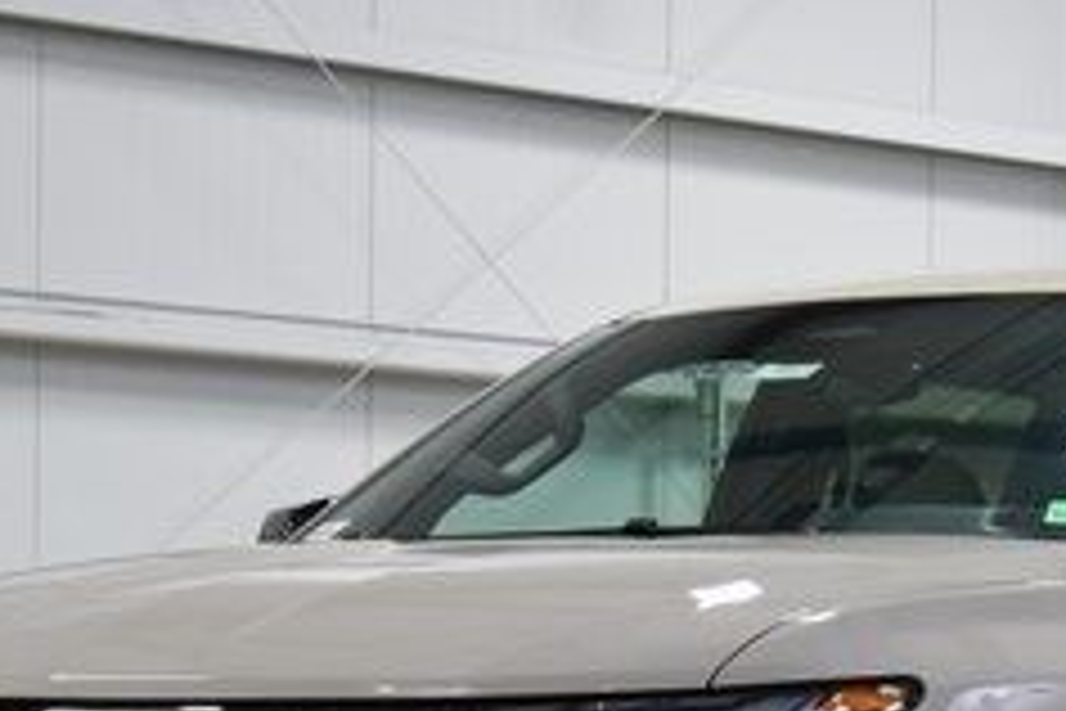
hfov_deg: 14.0
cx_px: 913
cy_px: 866
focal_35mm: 146
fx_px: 4323
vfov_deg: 9.3
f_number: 7.1
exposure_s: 1/60
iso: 1600
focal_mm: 36
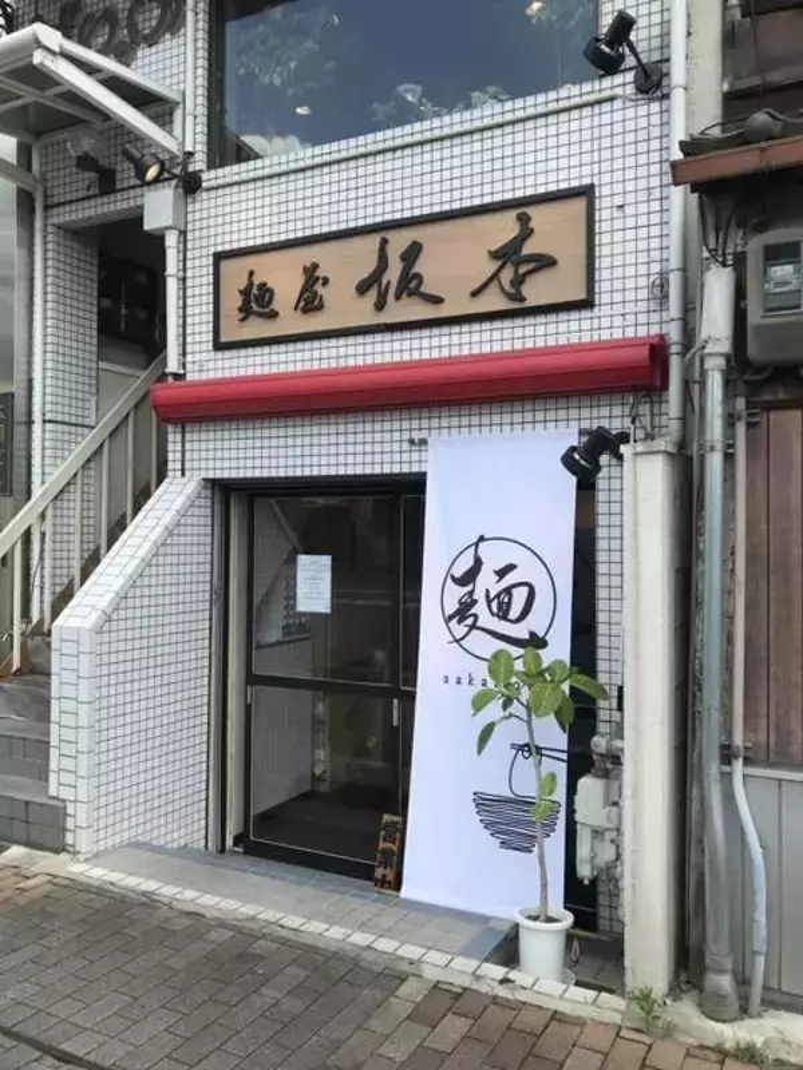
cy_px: 535
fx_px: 866
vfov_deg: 63.4
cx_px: 402
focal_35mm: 28
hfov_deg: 49.7
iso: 20
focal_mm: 3.99
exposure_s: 1/825
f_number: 1.8
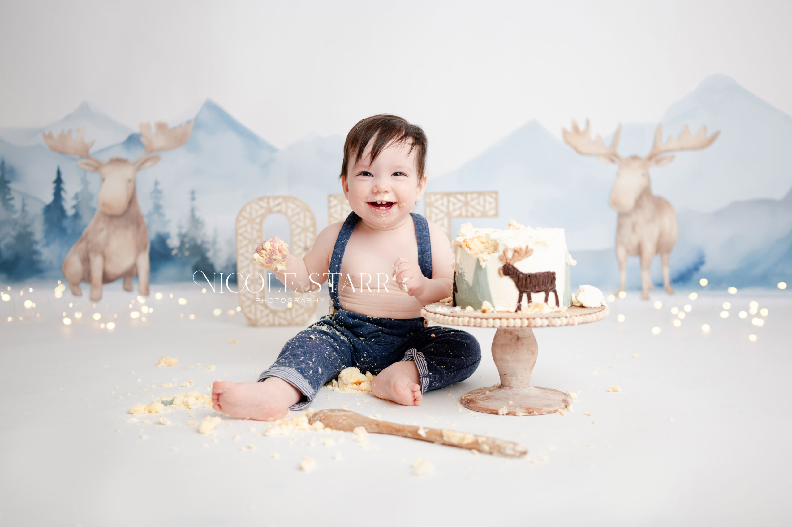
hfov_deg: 54.5
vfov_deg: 37.8
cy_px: 264
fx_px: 769
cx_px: 396
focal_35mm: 35
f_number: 1.8
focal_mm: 35
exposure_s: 1/200
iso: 100
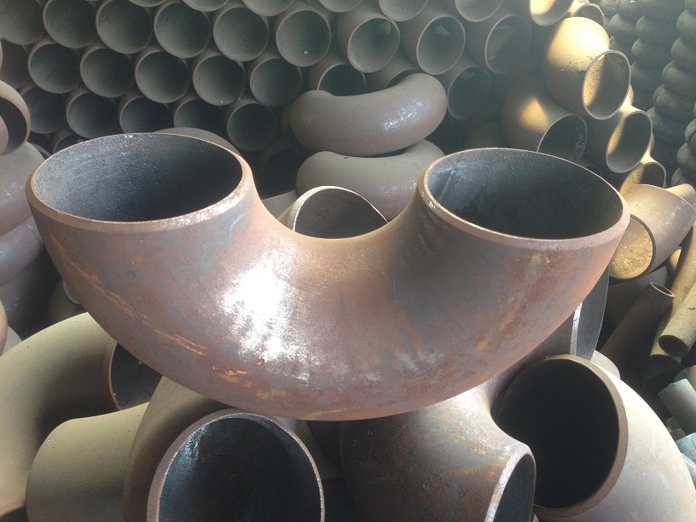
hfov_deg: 55.4
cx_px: 348
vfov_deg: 42.9
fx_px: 664
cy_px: 261
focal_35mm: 33
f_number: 2.4
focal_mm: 4.12
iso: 64
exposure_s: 1/60
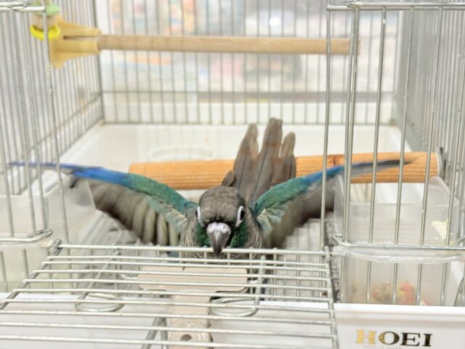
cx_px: 232
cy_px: 174
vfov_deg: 28.0
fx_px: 699
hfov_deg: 36.8
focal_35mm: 52
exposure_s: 1/50
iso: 80
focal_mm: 5.96
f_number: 1.6
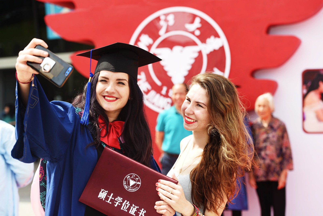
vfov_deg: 15.9
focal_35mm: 86
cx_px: 162
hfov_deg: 23.6
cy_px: 108
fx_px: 772
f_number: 4.5
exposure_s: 1/200
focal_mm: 86
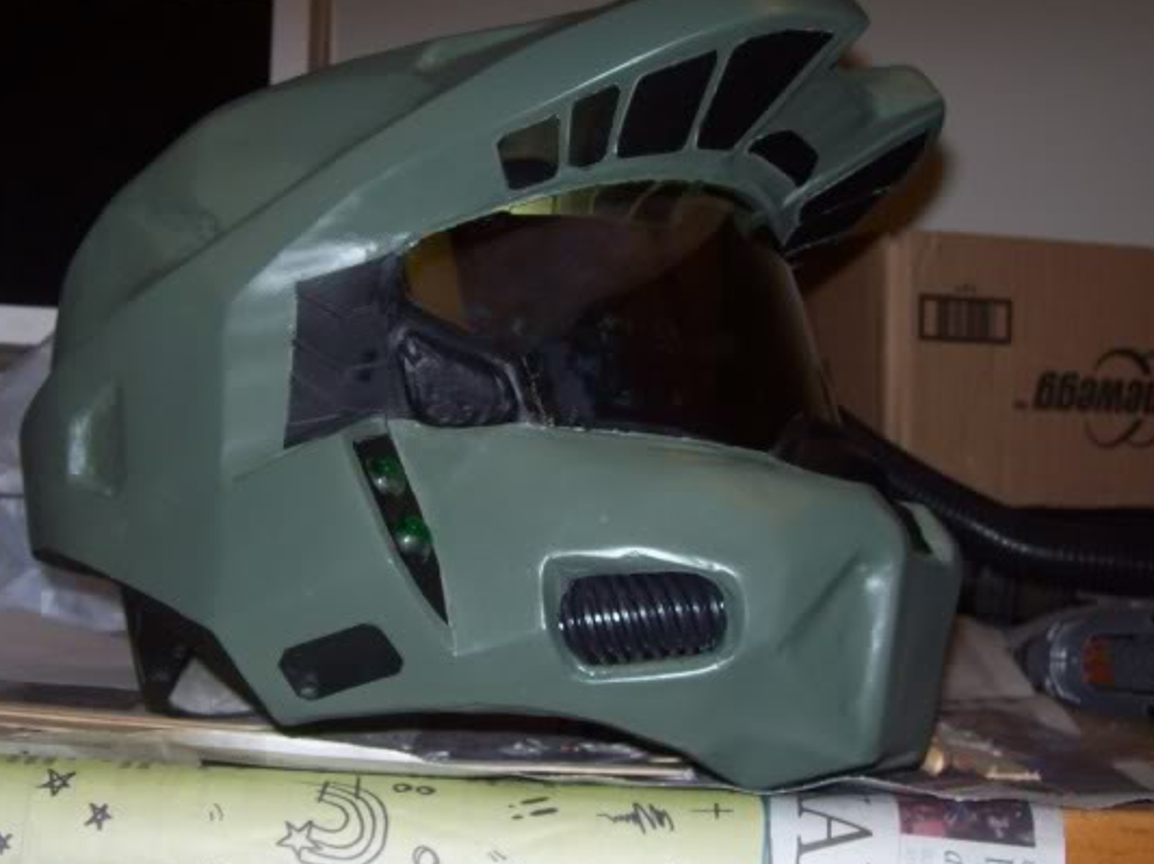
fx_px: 1799
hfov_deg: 35.4
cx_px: 456
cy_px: 395
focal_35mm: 54
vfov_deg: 27.0
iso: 80
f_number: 2.7
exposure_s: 1/64
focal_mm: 6
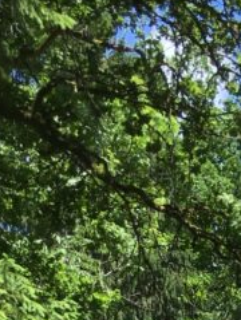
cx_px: 265
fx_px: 1148
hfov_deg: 11.8
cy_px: 682
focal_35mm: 124
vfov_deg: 13.2
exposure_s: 1/950
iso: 25
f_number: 2.2
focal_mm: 4.15
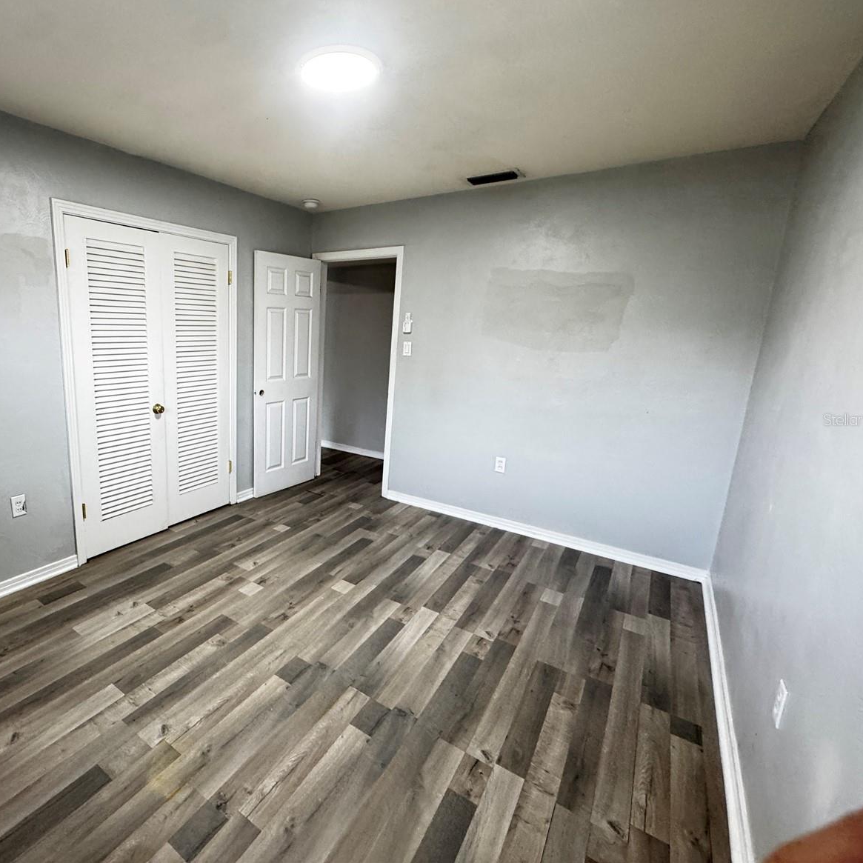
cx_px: 301
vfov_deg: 83.9
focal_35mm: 17
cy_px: 419
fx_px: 479
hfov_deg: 81.6
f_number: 2.2
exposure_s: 1/60
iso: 400
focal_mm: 2.22
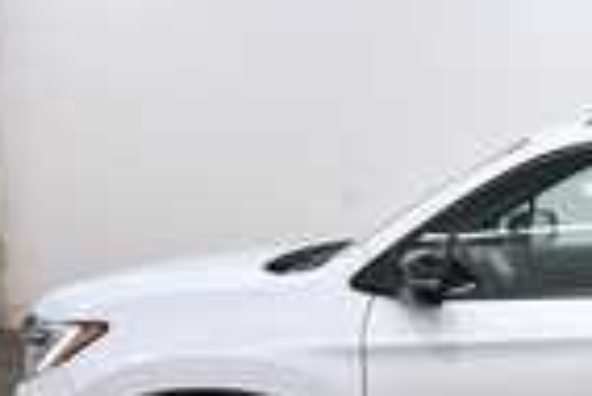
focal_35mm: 76
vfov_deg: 17.6
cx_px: 709
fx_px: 1251
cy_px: 390
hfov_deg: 24.2
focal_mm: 18
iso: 800
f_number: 5.3
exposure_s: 1/200
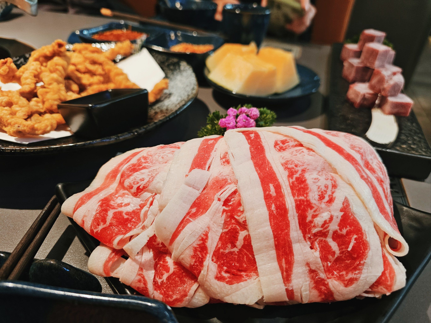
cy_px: 162
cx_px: 216
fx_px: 286
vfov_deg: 58.9
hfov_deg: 73.9
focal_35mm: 23
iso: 250
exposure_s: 1/26
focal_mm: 6.3
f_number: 1.7
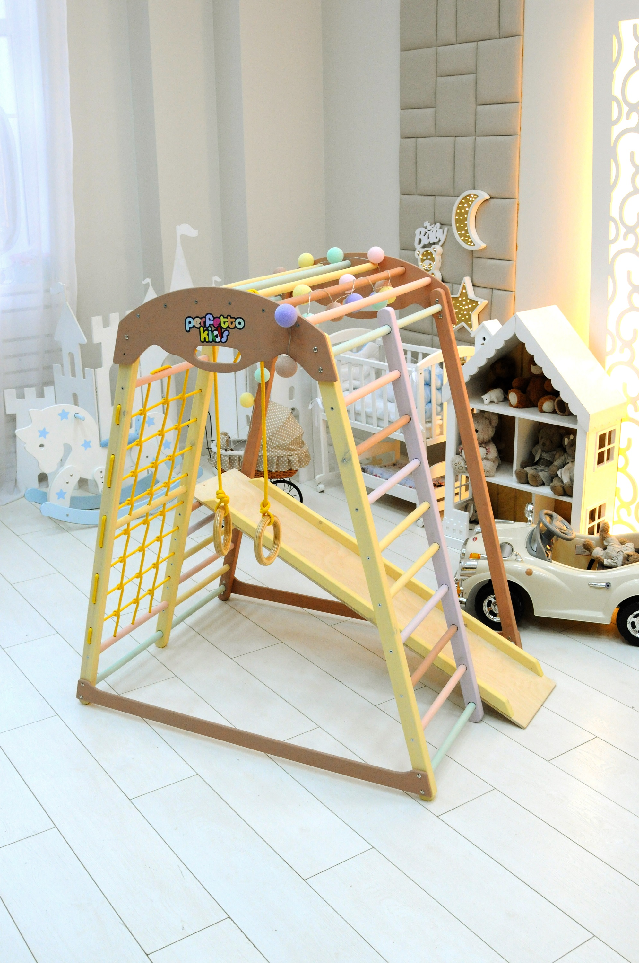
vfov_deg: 53.2
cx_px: 320
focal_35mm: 36
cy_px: 482
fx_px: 961
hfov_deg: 36.8
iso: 1250
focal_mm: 24
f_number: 6.3
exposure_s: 1/80
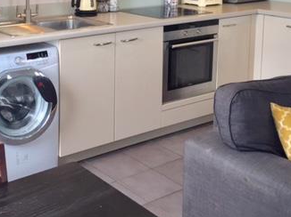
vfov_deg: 24.7
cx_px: 73
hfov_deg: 33.2
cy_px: 12
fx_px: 479
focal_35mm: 57
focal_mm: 4.15
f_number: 2.2
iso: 40
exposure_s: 1/50
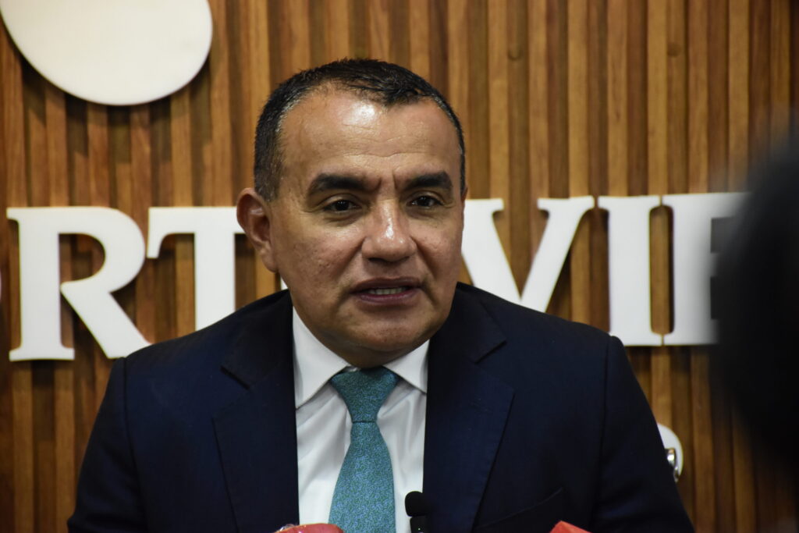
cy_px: 266
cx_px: 400
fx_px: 4661
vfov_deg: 6.5
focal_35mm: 210
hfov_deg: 9.8
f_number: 5.6
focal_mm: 140
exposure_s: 1/125
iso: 2500
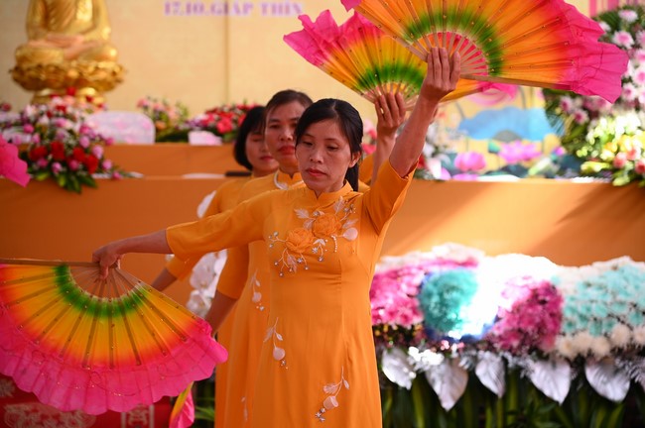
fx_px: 2005
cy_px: 214
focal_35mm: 112
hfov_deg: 18.3
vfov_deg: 12.2
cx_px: 322
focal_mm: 112
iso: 500
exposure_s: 1/250
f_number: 4.5
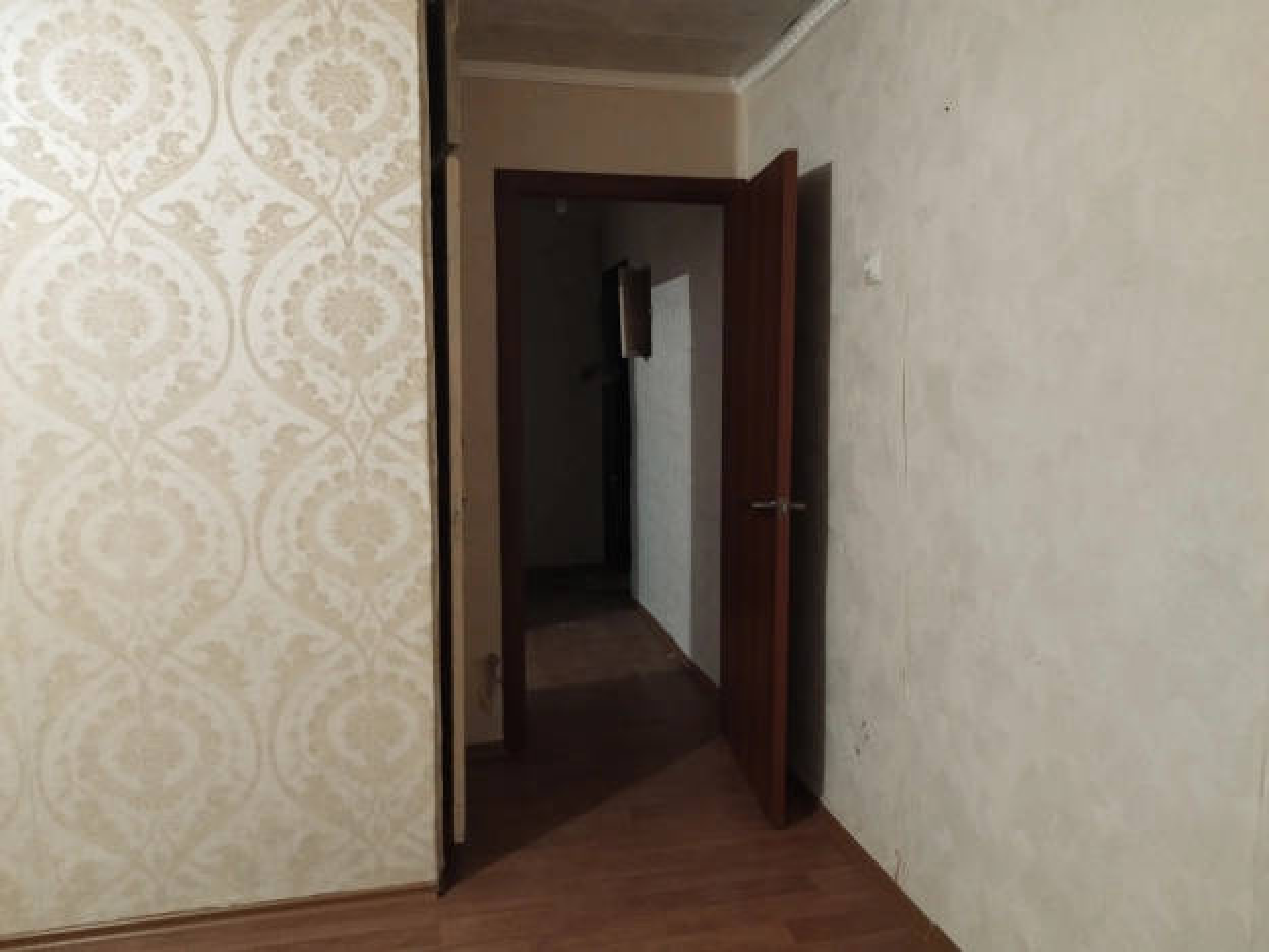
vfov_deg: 56.8
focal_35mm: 24
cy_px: 476
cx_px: 634
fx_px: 880
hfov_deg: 71.6
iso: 1250
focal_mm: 5.89
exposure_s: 1/20
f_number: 1.89
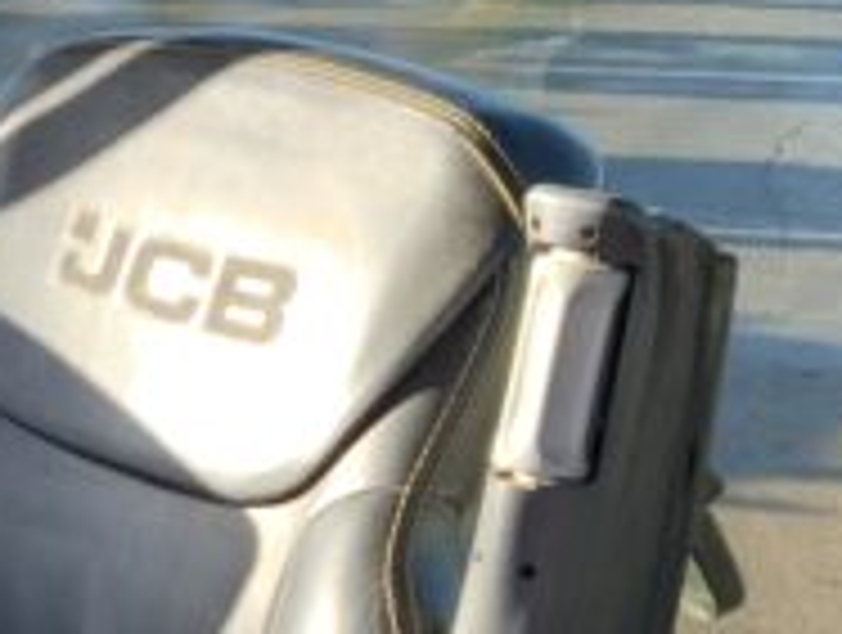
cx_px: -27
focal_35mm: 99
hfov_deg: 19.2
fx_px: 2413
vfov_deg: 14.5
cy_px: 778
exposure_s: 1/122
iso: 25
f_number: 1.8
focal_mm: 3
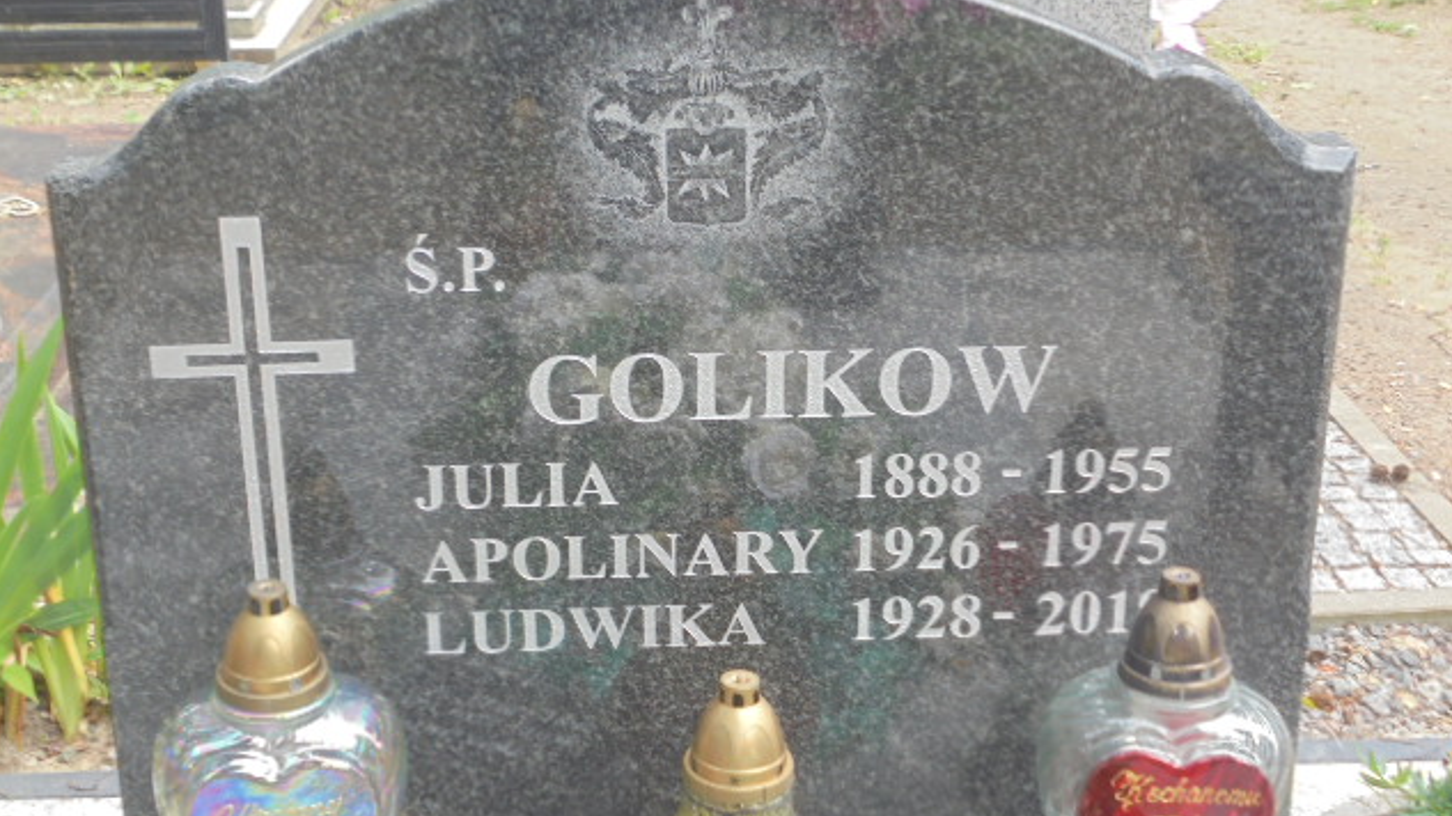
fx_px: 2079
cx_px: 729
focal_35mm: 54
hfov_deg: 38.5
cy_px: 403
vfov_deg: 22.2
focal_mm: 8.9
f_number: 4.8
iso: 100
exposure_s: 1/40
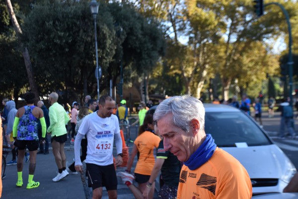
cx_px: 149
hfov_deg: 35.1
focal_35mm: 57
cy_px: 100
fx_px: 472
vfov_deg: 23.8
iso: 500
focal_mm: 38
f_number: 4.2
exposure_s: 1/800
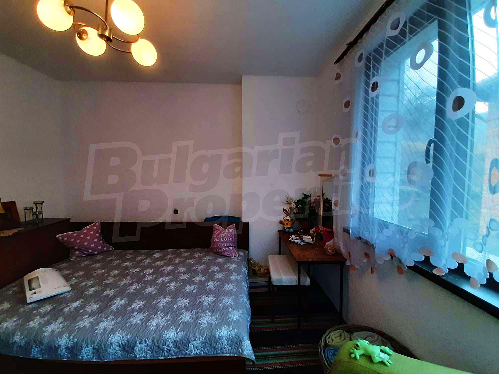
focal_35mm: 13
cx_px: 250
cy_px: 187
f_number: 2.2
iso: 200
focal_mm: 1.42
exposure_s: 1/50
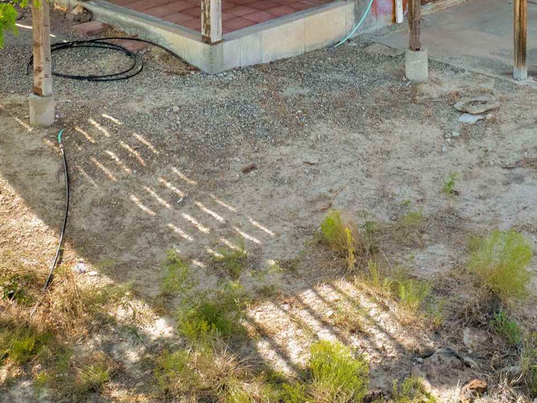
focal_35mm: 76
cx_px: 304
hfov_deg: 25.6
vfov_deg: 17.4
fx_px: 1179
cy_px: -210
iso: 410
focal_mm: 12.29
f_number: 2.8
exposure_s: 1/1250
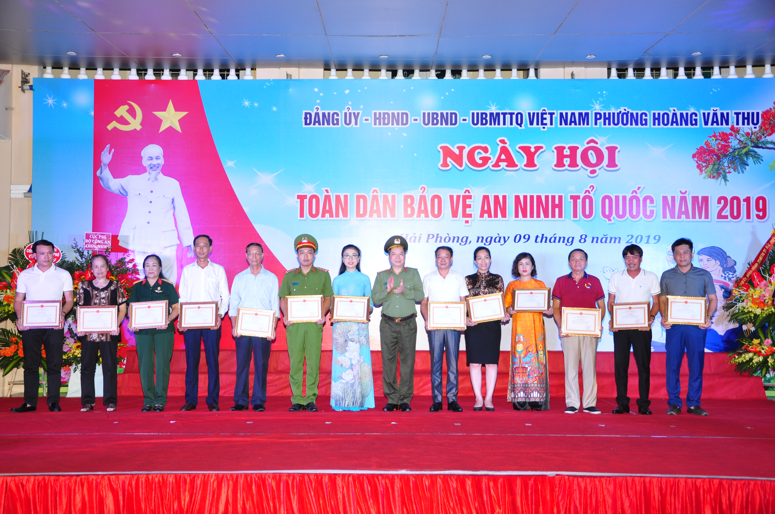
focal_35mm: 45
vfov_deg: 29.8
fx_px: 968
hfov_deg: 43.7
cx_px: 388
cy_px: 257
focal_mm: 30
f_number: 4.2
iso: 400
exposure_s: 1/125
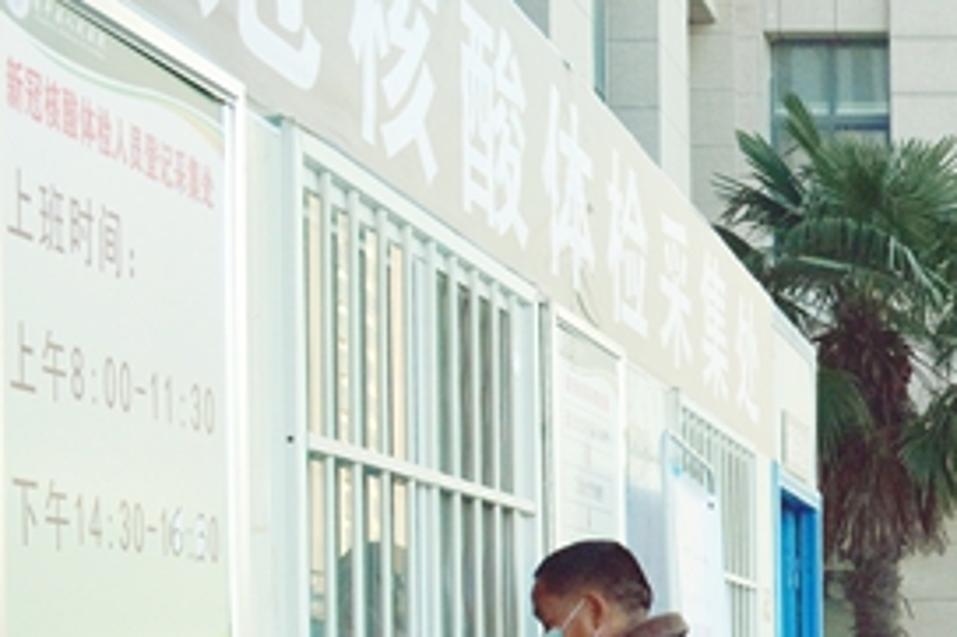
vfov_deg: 16.3
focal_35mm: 81
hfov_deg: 22.5
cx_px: 1235
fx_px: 2152
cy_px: 704
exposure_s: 1/500
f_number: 11
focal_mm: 31
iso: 280
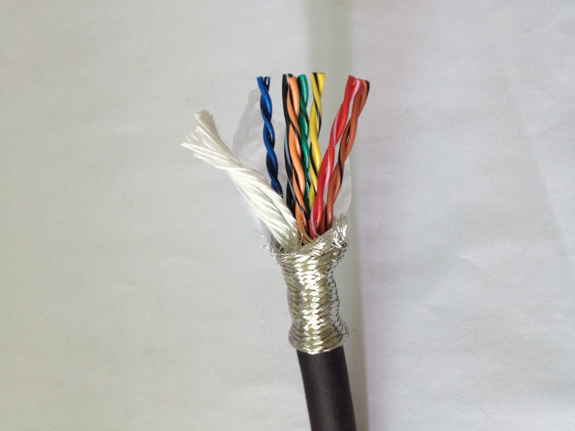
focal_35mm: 35
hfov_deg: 52.6
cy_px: 216
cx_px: 288
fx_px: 581
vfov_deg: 40.7
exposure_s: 1/20
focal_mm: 4.28
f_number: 2.4
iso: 200
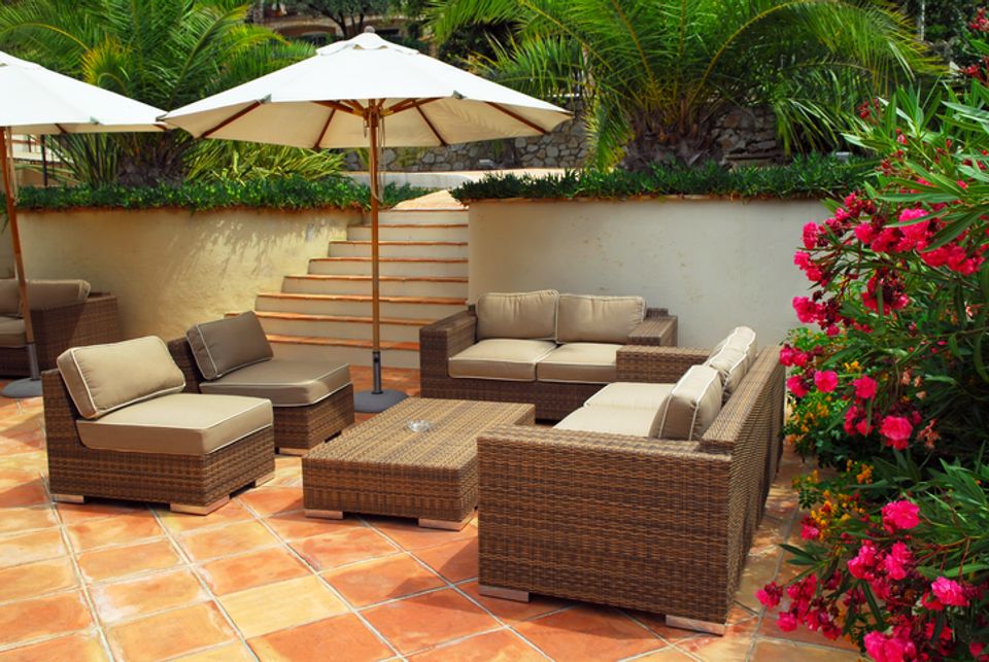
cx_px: 494
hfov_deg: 57.2
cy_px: 331
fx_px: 908
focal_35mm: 33
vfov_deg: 40.1
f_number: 9
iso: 125
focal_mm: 22
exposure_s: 1/125
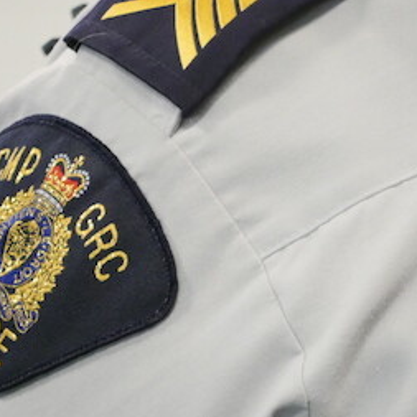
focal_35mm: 896
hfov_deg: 2.0
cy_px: 218
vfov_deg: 2.0
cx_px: 410
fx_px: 12212
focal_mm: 200
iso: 3200
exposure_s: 1/30
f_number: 5.6
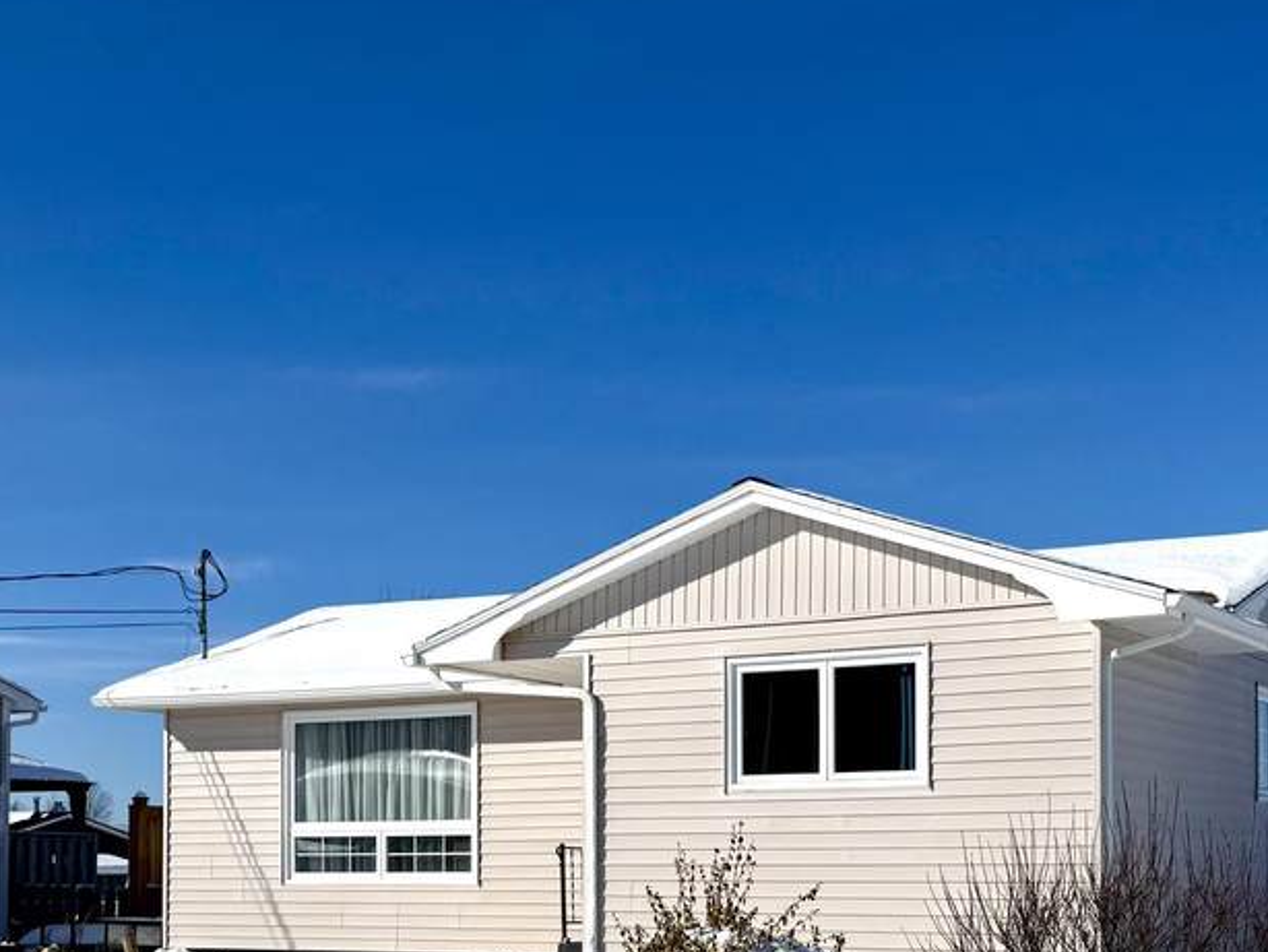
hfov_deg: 37.9
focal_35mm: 50
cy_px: 797
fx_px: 1832
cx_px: 807
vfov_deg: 28.3
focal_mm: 6.76
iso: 64
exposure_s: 1/14286
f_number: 1.78
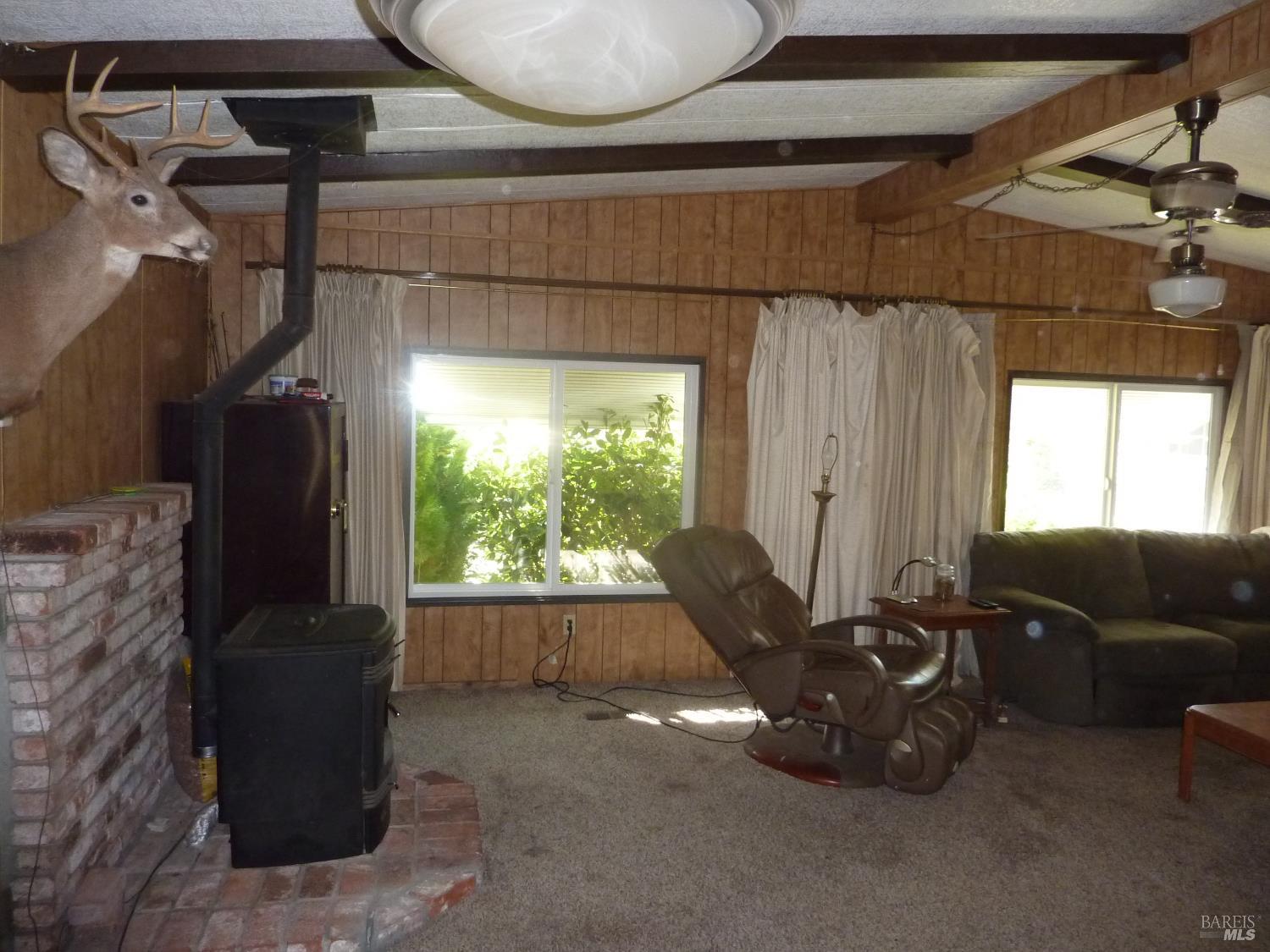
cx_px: 635
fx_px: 917
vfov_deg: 54.9
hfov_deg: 69.4
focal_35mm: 25
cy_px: 476
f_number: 3.3
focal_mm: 4.1
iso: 320
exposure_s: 1/30
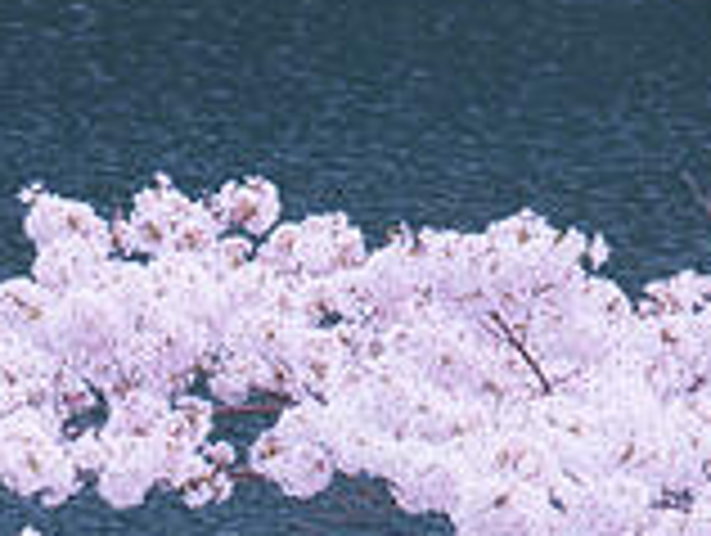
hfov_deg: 3.4
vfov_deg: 2.5
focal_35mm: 582
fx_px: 11972
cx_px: -122
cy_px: 1317
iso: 100
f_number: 11
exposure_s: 1/15
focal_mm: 160
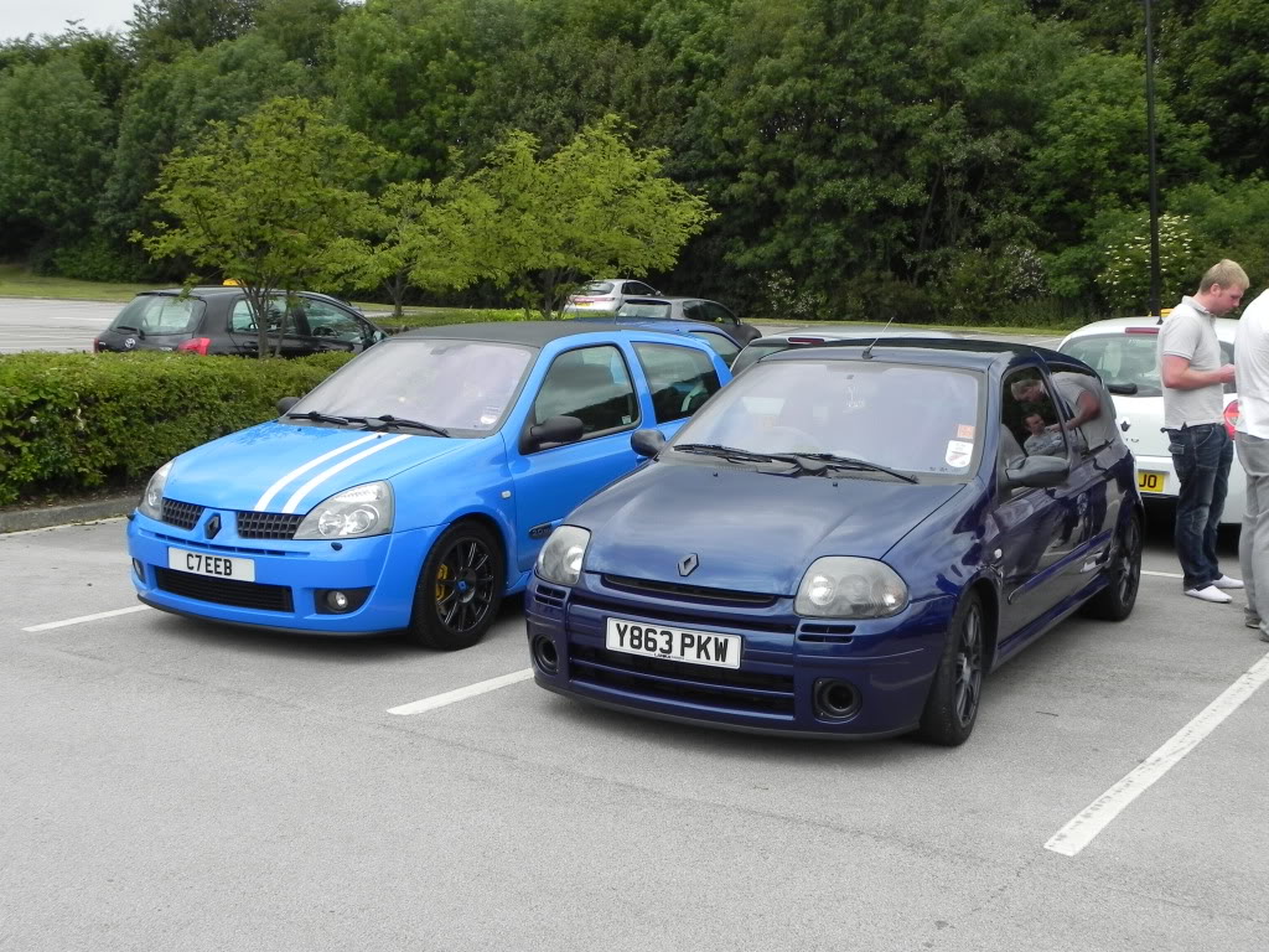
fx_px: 1503
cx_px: 634
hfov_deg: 45.8
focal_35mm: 41
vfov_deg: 35.1
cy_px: 476
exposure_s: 1/300
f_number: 6.3
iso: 160
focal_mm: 7.3
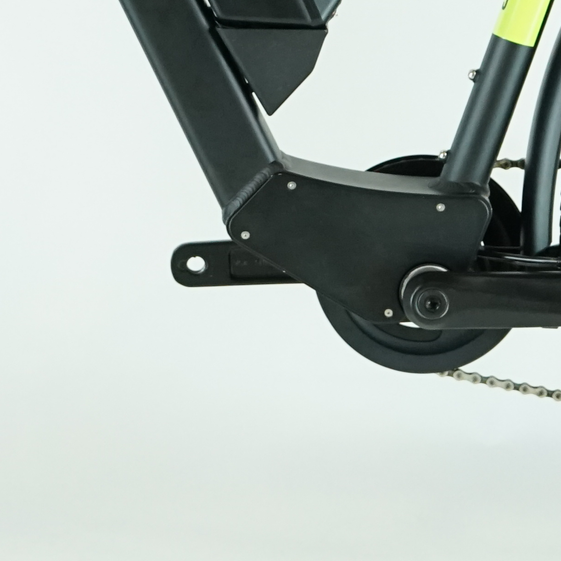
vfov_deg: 7.2
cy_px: -150
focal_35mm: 242
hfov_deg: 7.2
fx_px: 4437
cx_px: 231
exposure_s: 1/200
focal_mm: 58
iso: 2000
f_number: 5
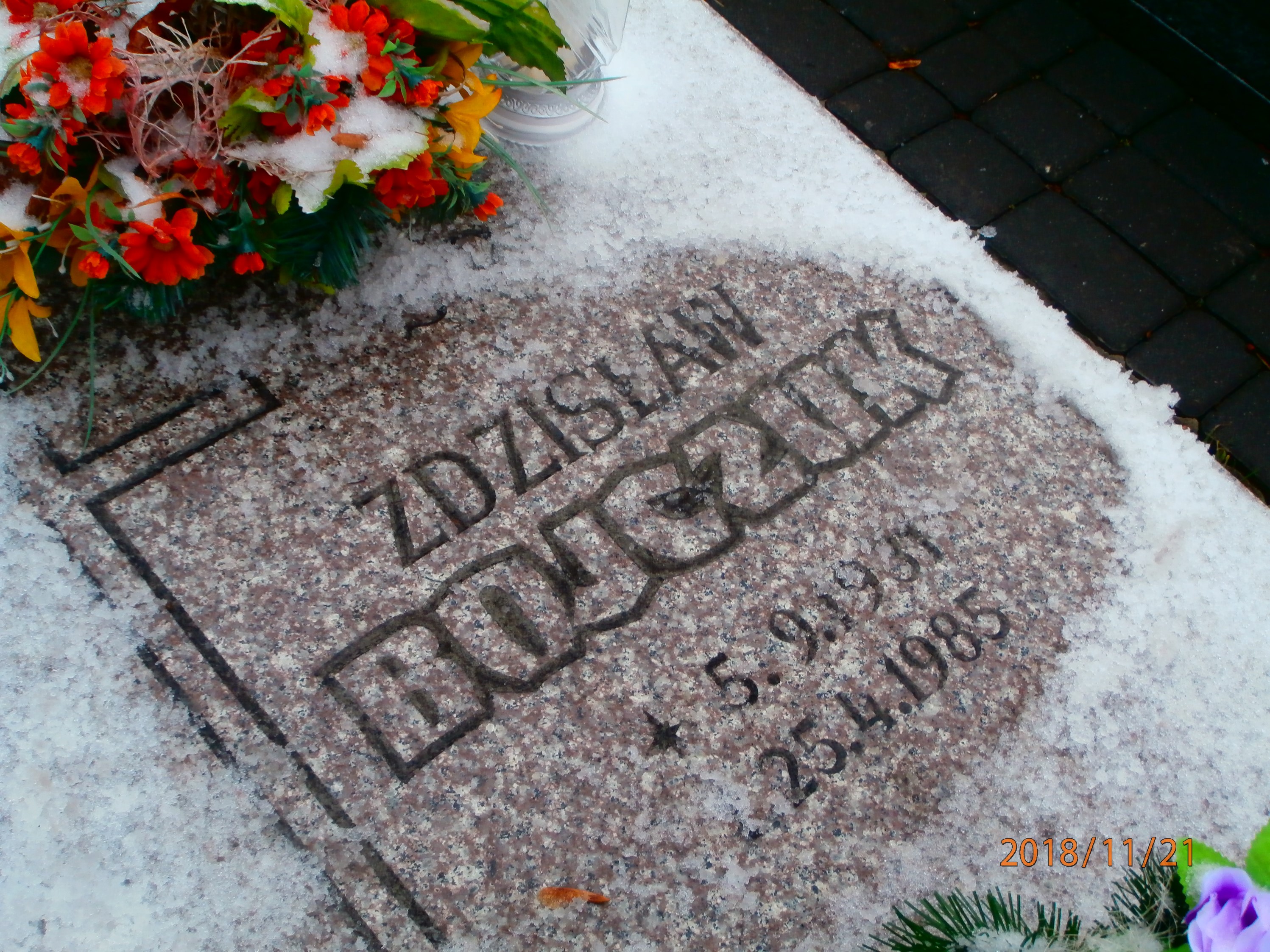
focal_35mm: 47
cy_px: 476
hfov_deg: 40.4
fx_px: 1724
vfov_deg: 30.9
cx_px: 635
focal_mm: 8.29
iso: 125
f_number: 4.2
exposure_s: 1/80
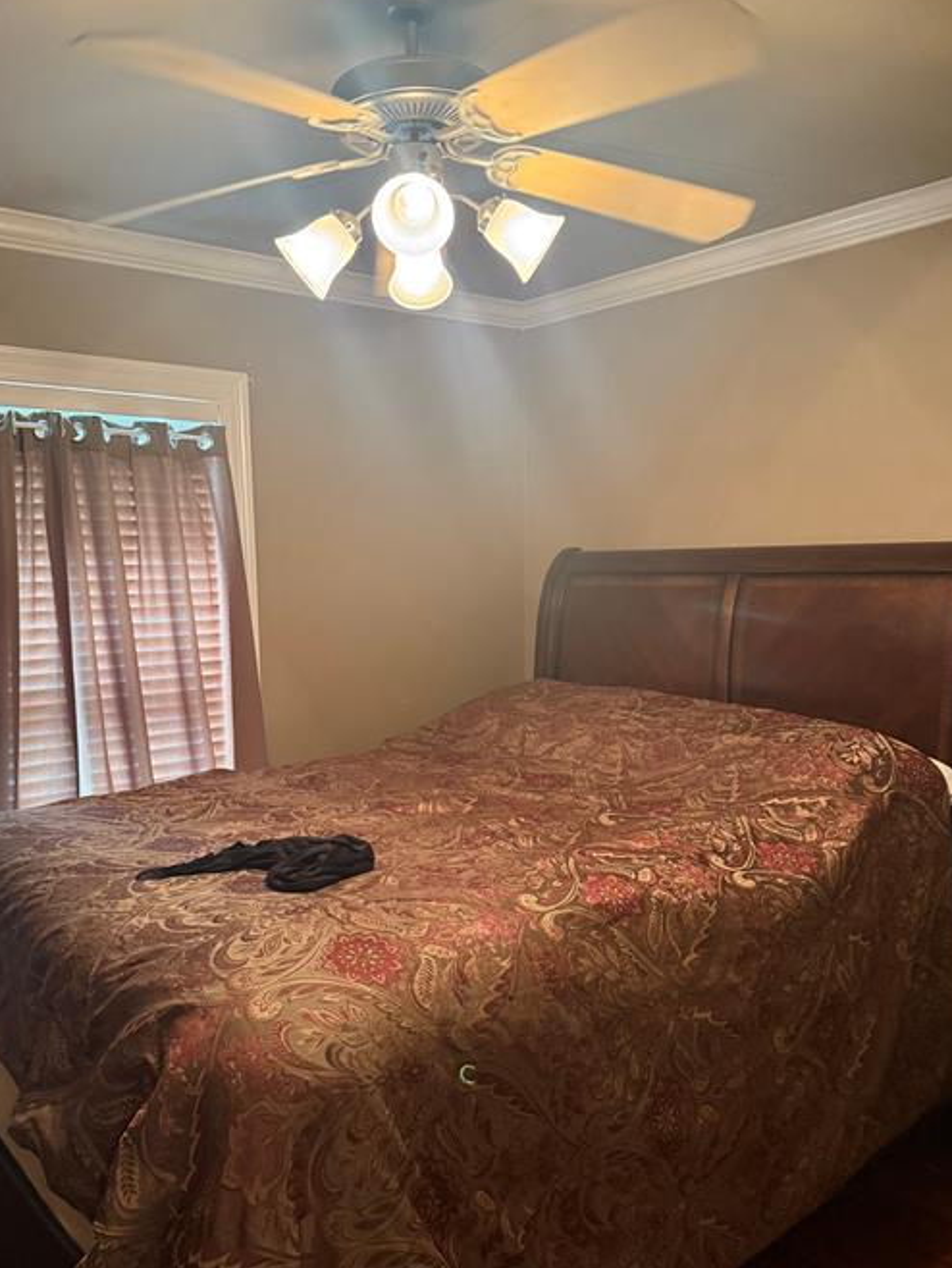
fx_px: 1026
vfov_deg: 63.4
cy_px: 651
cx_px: 447
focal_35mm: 28
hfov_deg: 49.7
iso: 500
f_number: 1.78
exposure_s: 1/60
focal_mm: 6.76
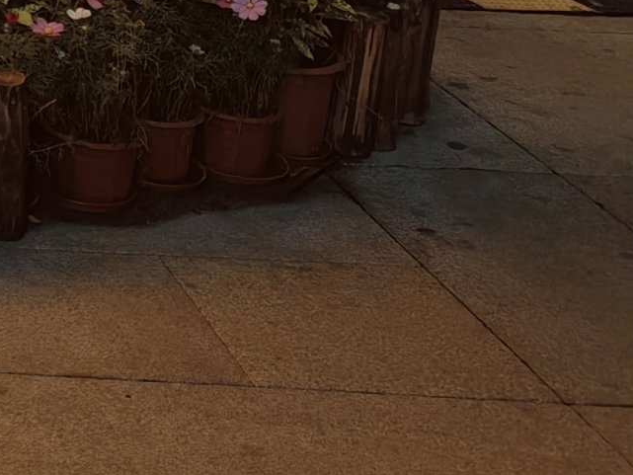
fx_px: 1792
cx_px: -711
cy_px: -479
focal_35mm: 98
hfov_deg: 15.2
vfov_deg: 13.1
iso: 158
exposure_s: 1/76.3
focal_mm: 8.67
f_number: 1.75
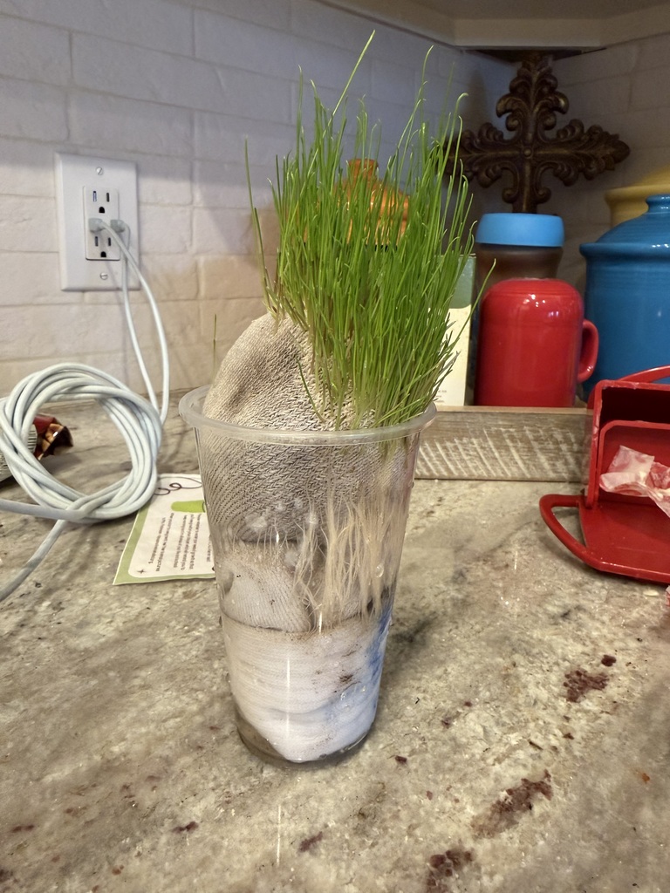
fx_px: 619
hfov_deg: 56.8
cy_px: 446
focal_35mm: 24
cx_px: 335
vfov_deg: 71.6
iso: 400
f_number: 2.2
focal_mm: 2.22
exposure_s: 1/60
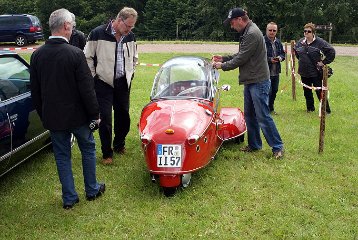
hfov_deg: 37.8
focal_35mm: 52
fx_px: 523
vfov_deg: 25.8
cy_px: 120
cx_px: 179
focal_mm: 35
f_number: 8
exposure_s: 1/125
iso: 100
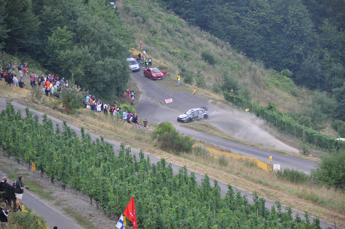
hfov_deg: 13.1
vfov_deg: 8.7
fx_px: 1507
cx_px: 172
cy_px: 114
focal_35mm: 158
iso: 640
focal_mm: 105
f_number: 5.6
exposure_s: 1/250
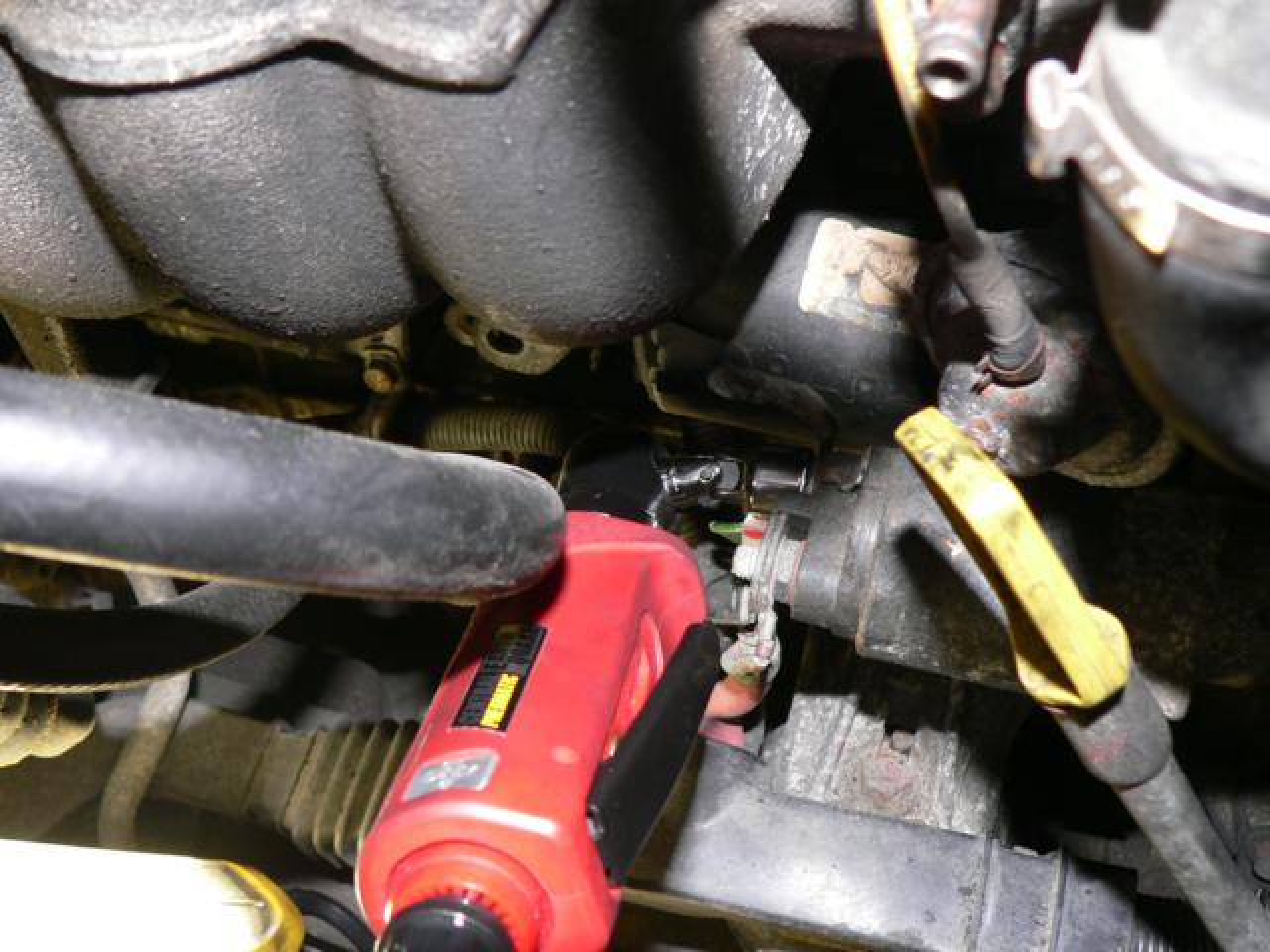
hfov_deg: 51.4
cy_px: 476
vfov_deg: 39.7
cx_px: 635
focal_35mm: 36
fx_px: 1321
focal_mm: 6
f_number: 2.8
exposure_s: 1/60
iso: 100
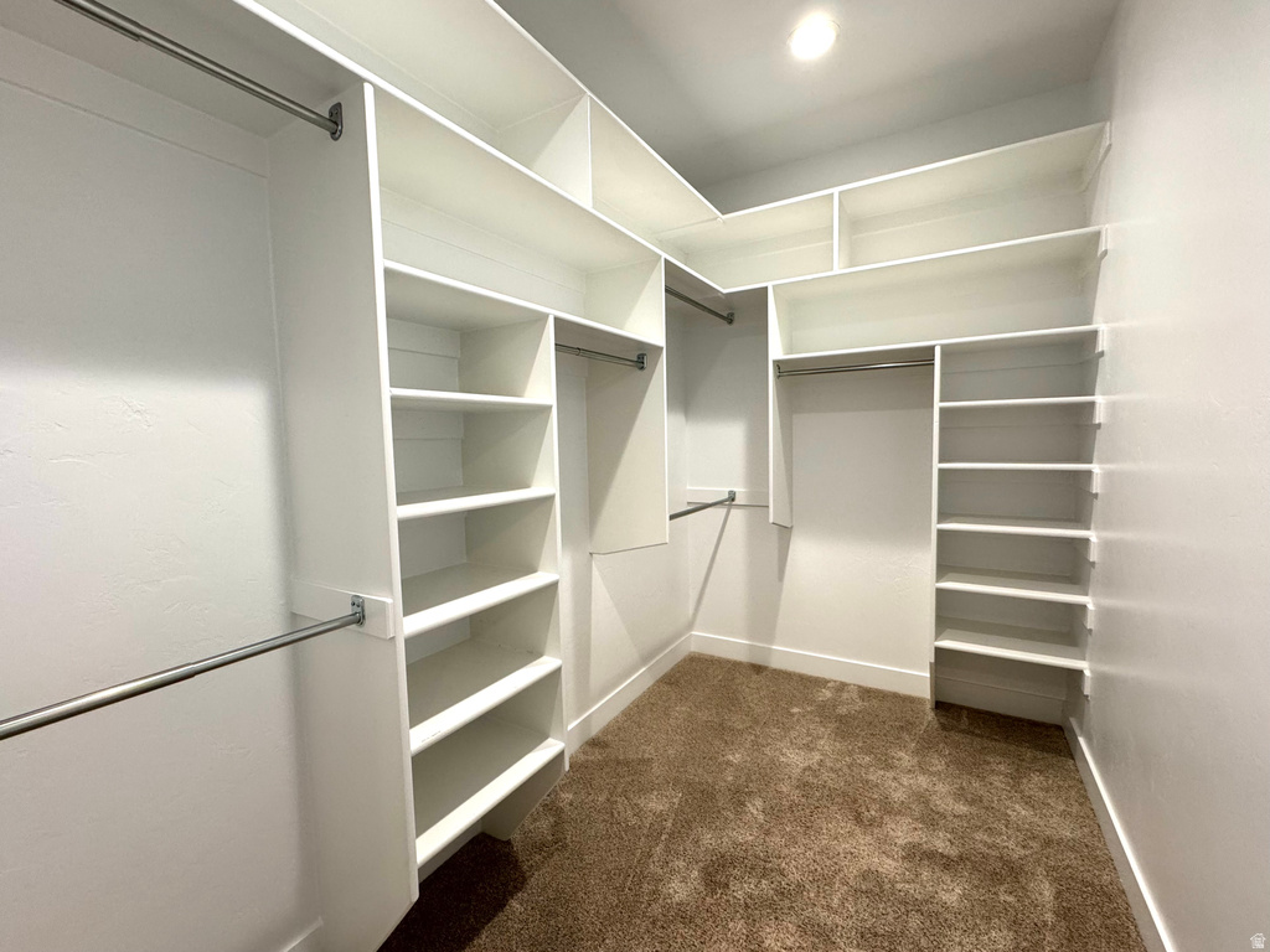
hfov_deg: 102.1
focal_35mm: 14
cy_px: 476
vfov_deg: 85.7
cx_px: 635
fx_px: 514
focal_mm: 2.22
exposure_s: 1/120
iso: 200
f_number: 2.2
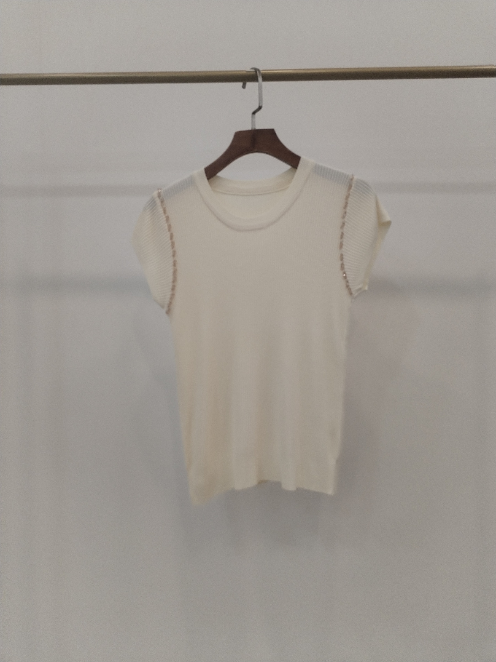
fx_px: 554
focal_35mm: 29
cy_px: 331
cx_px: 248
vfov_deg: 61.7
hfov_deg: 48.2
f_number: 1.8
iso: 276
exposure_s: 1/120
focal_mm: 4.75
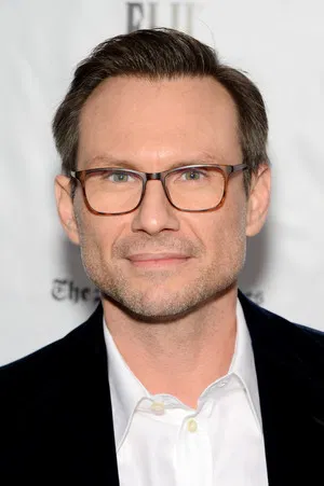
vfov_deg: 18.3
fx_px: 1514
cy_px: 243
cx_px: 162
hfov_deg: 12.2
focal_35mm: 112
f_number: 6.3
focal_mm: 112
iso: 320
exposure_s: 1/125
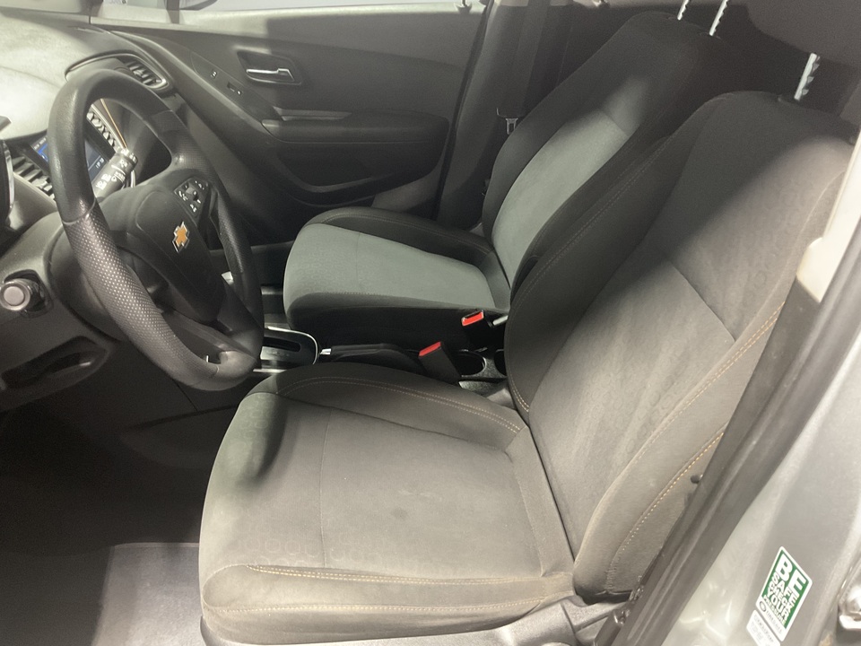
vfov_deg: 48.2
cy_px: 323
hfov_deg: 61.7
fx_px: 721
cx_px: 430
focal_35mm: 29
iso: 250
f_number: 1.8
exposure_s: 1/40
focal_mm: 3
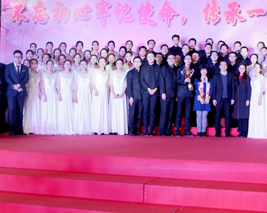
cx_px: 180
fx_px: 466
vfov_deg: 25.8
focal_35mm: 59
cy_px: 91
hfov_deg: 31.7
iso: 1250
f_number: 4.5
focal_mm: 28.2
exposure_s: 1/60
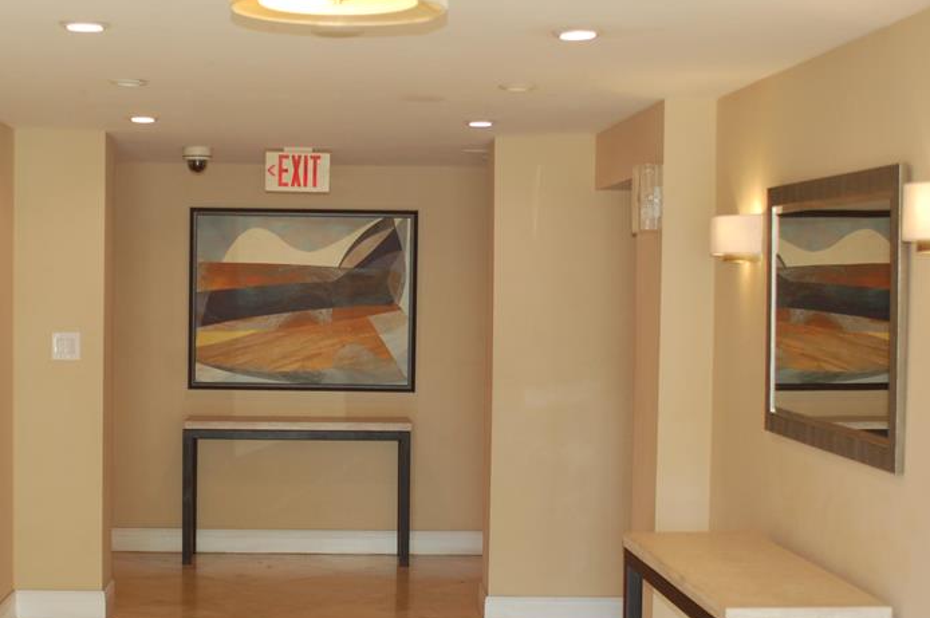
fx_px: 1600
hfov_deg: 32.2
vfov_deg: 21.8
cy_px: 342
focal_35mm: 62
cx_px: 311
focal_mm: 28
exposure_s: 1/60
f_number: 3.8
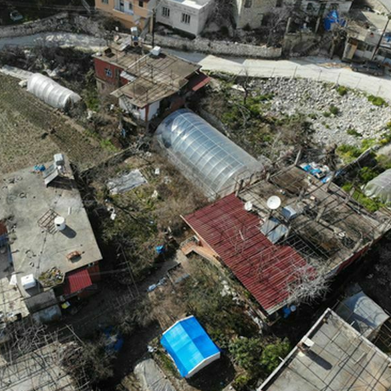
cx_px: 136
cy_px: 194
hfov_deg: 54.7
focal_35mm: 29
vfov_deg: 55.6
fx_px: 371
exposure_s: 1/744
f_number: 2.8
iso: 100
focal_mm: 4.5
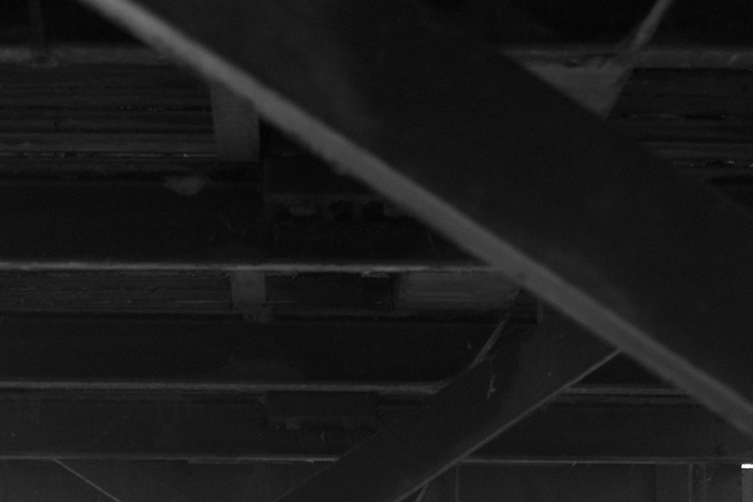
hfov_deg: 16.4
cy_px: 602
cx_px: 300
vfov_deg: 10.8
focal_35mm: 125
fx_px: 2614
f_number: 5.6
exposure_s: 1/60
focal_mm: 32
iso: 1000
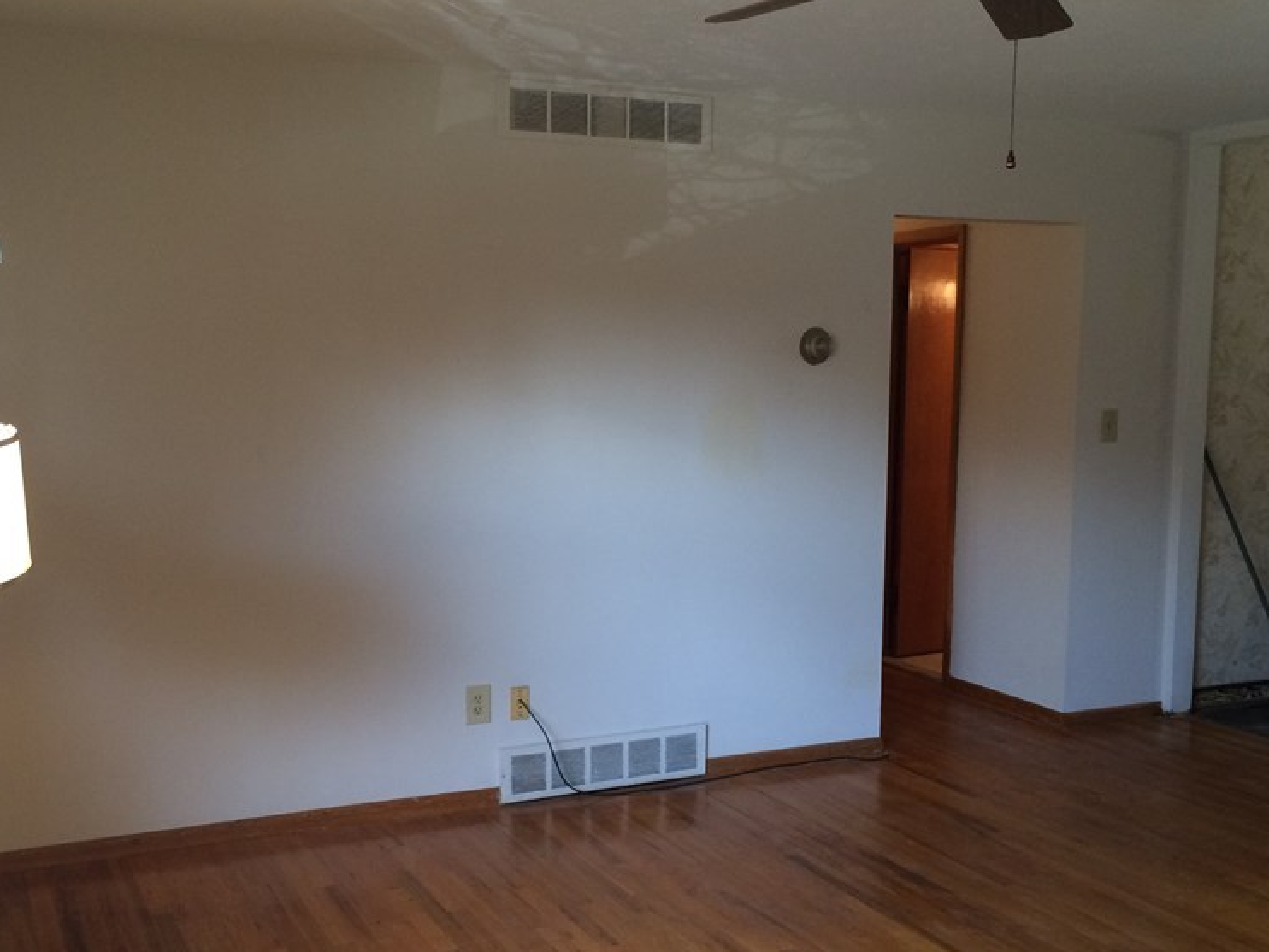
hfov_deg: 46.8
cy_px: 532
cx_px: 640
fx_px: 1467
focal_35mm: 40
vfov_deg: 35.9
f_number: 2.2
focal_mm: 4.15
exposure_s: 1/30
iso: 64
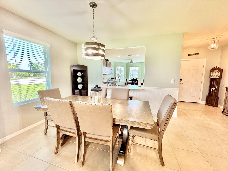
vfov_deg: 85.7
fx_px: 92
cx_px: 114
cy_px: 86
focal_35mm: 14
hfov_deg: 102.1
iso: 200
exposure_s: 1/60
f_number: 2.2
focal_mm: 2.22
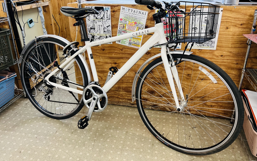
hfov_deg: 66.5
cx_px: 127
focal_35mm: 28
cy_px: 72
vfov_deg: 44.5
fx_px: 196
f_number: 1.5
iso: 125
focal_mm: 5.7
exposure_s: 1/100
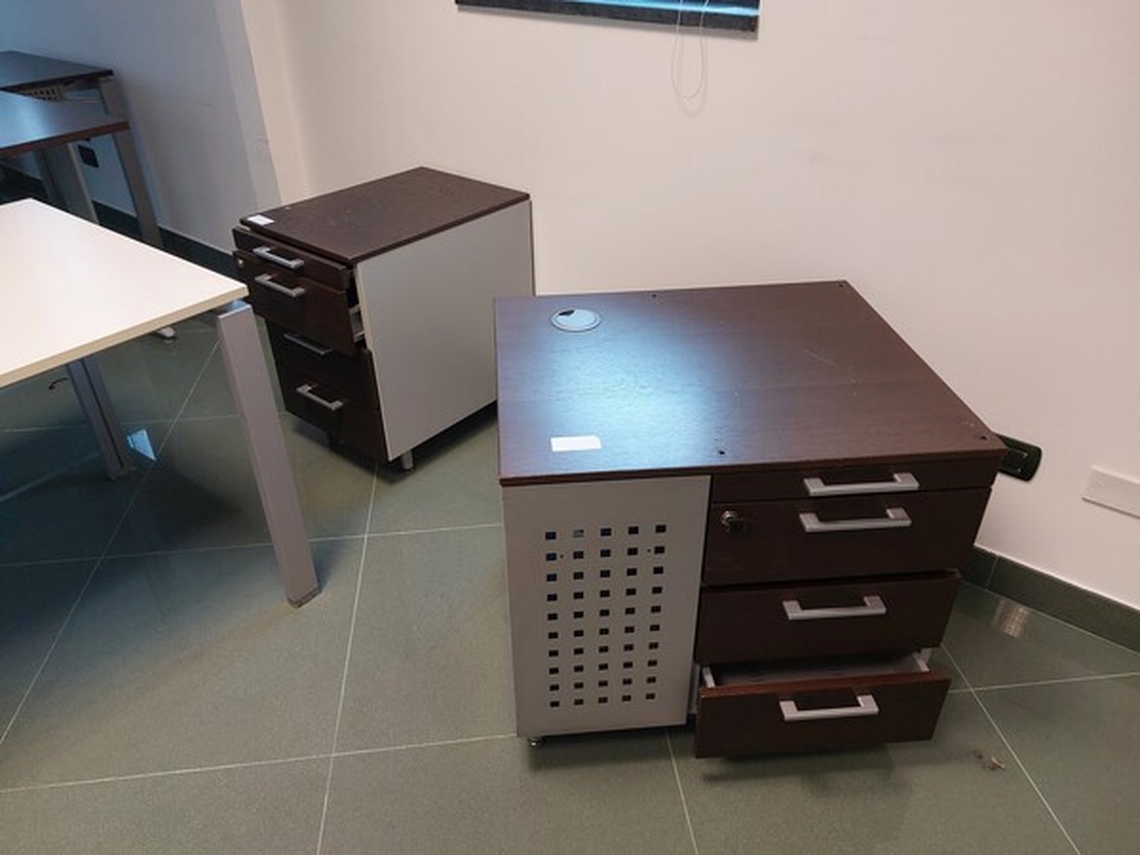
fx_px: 823
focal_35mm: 25
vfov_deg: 54.9
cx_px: 570
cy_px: 428
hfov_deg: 69.4
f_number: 1.8
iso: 320
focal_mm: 5.23
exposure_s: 1/50
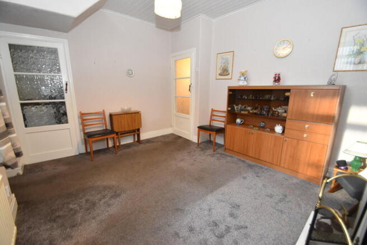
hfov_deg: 100.4
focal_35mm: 15
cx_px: 184
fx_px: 153
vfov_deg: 77.4
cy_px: 122
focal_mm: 10
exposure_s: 1/60
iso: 1800
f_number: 3.5
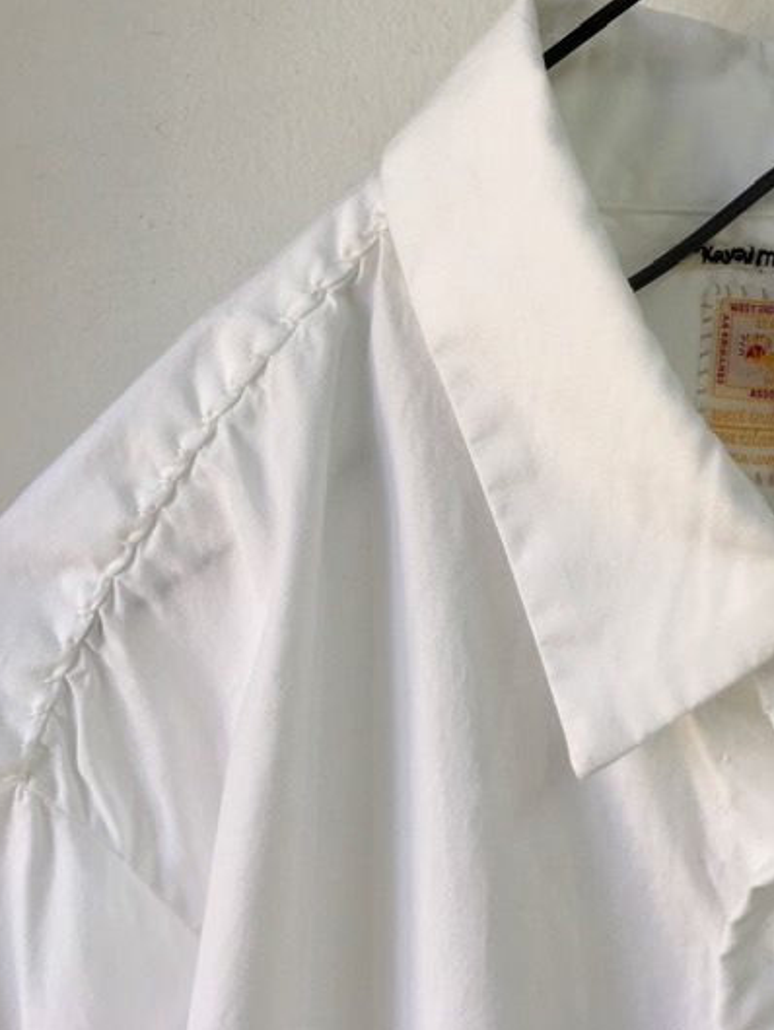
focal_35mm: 35
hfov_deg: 40.7
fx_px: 1043
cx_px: 405
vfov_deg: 52.3
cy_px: 418
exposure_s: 1/100
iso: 32
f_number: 2.2
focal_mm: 4.15
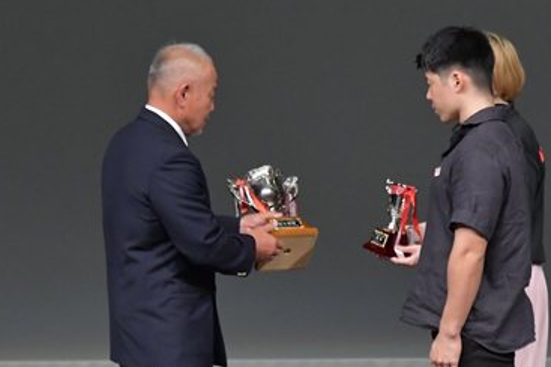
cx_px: 373
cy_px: 308
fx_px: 9695
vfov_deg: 2.2
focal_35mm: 634
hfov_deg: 3.3
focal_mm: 200
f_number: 5.6
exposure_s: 1/400
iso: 4000
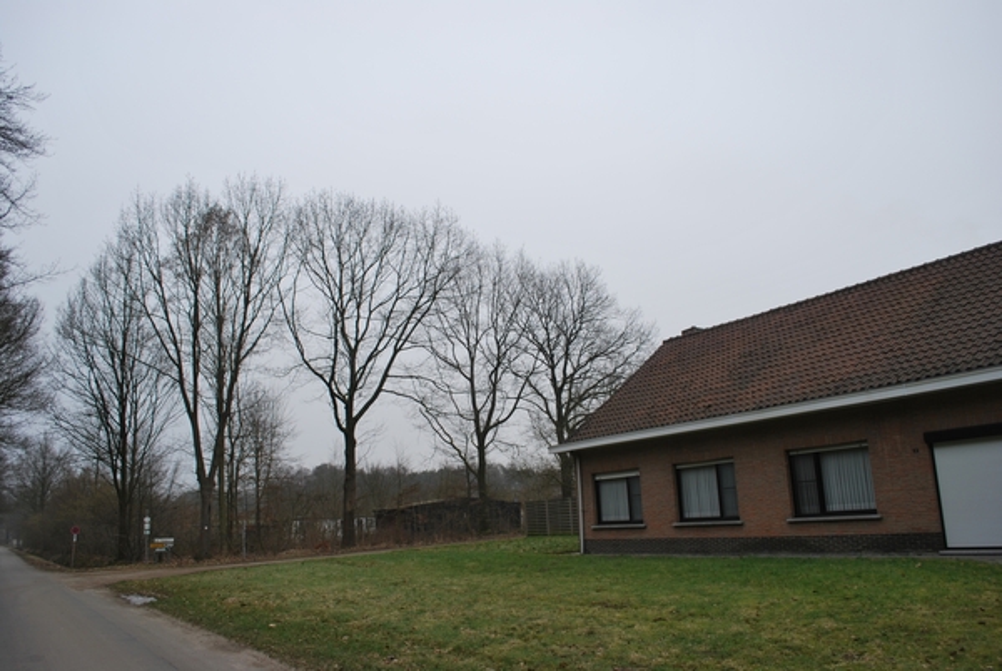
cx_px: 501
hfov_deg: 67.3
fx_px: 753
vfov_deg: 48.1
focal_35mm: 27
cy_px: 336
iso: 100
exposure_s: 1/125
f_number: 5.6
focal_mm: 18
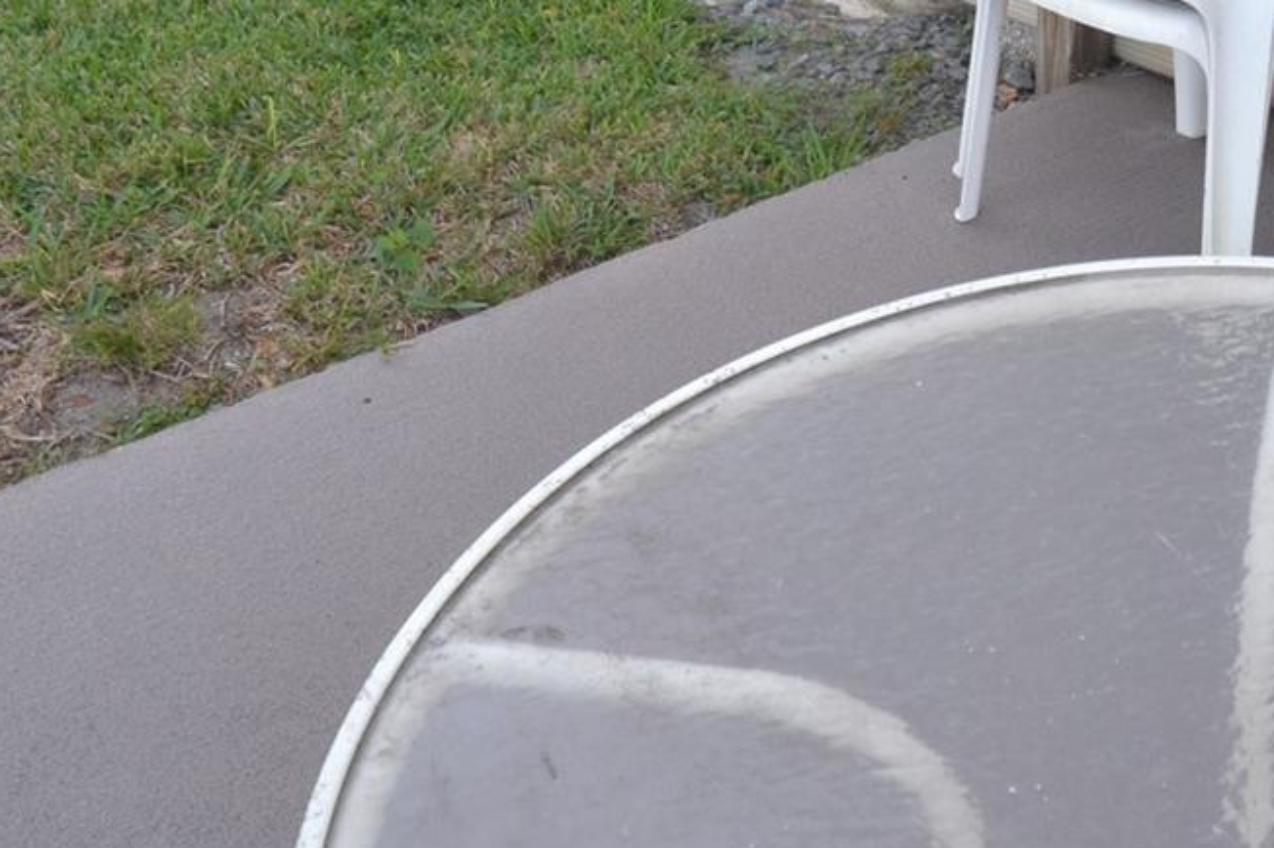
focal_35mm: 55
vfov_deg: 23.1
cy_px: -68
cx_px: 1131
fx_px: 1953
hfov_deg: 34.3
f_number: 5.6
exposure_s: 1/125
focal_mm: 15
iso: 400
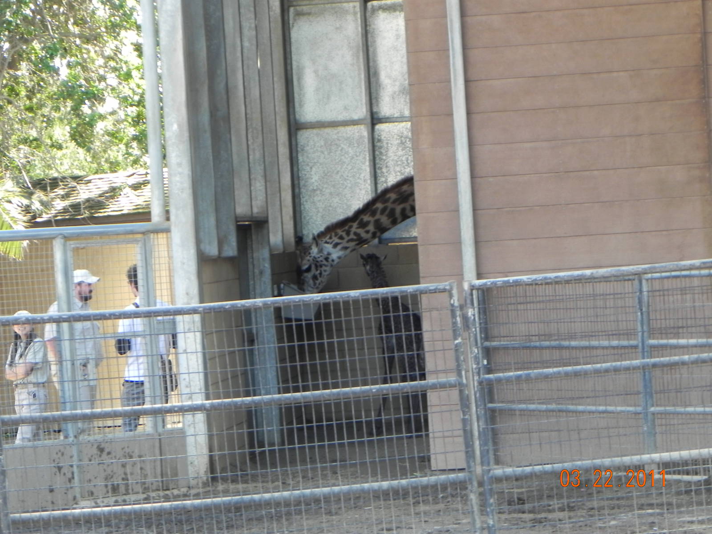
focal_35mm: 162
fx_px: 3332
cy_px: 267
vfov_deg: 9.2
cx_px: 356
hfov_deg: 12.2
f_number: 4.5
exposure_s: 1/47.3
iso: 160
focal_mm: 28.8
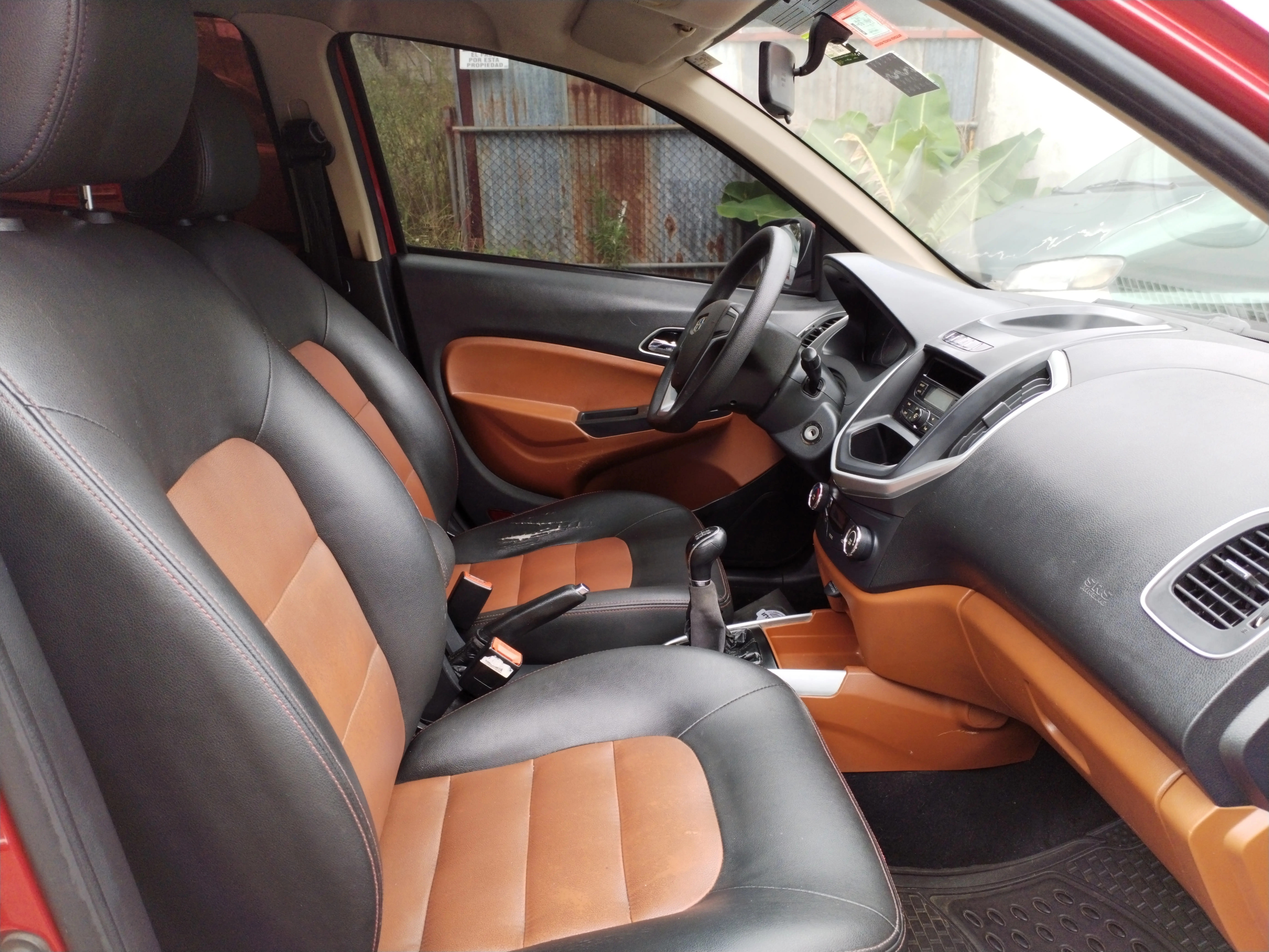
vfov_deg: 48.2
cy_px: 476
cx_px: 634
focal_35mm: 29
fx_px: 1063
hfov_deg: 61.7
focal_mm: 4.75
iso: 100
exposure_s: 1/142
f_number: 1.8
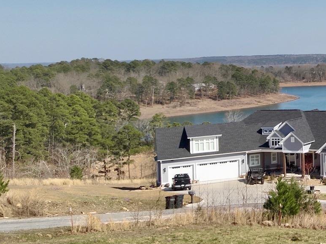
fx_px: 603
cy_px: 41
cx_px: 399
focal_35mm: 64
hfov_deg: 26.6
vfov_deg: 22.5
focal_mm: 4.4
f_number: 2.8
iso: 100
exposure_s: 1/1000
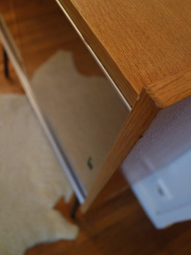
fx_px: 243
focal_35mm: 33
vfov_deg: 55.2
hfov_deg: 42.9
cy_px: 110
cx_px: 95
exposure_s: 1/40
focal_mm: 20
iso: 3200
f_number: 3.5
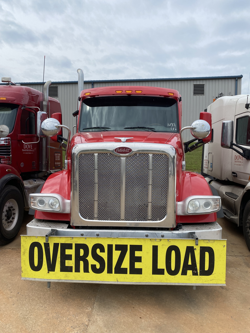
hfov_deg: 53.1
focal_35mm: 26
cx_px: 125
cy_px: 166
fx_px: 250
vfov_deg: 67.3
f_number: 1.8
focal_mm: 4.25
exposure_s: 1/2967
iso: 32
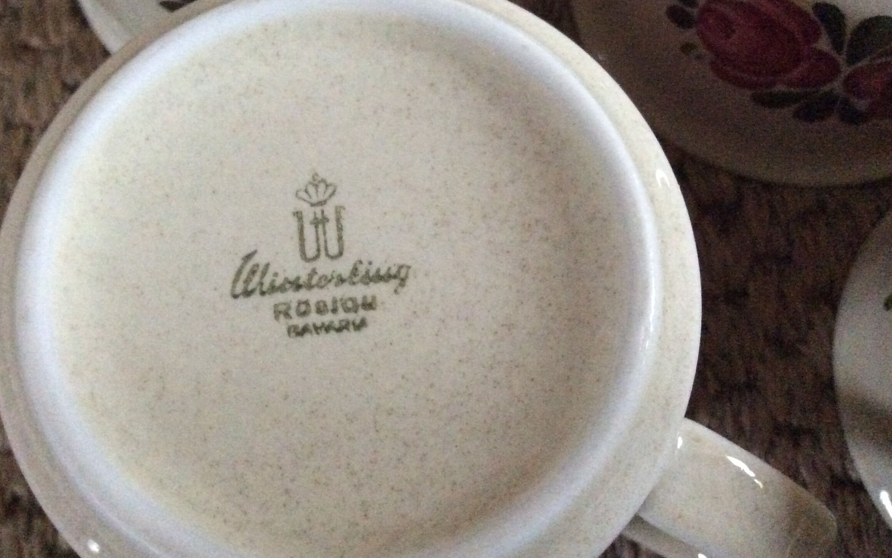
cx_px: 407
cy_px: 222
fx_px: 924
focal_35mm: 38
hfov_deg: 51.5
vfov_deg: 33.5
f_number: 2.4
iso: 500
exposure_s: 1/17
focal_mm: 3.3
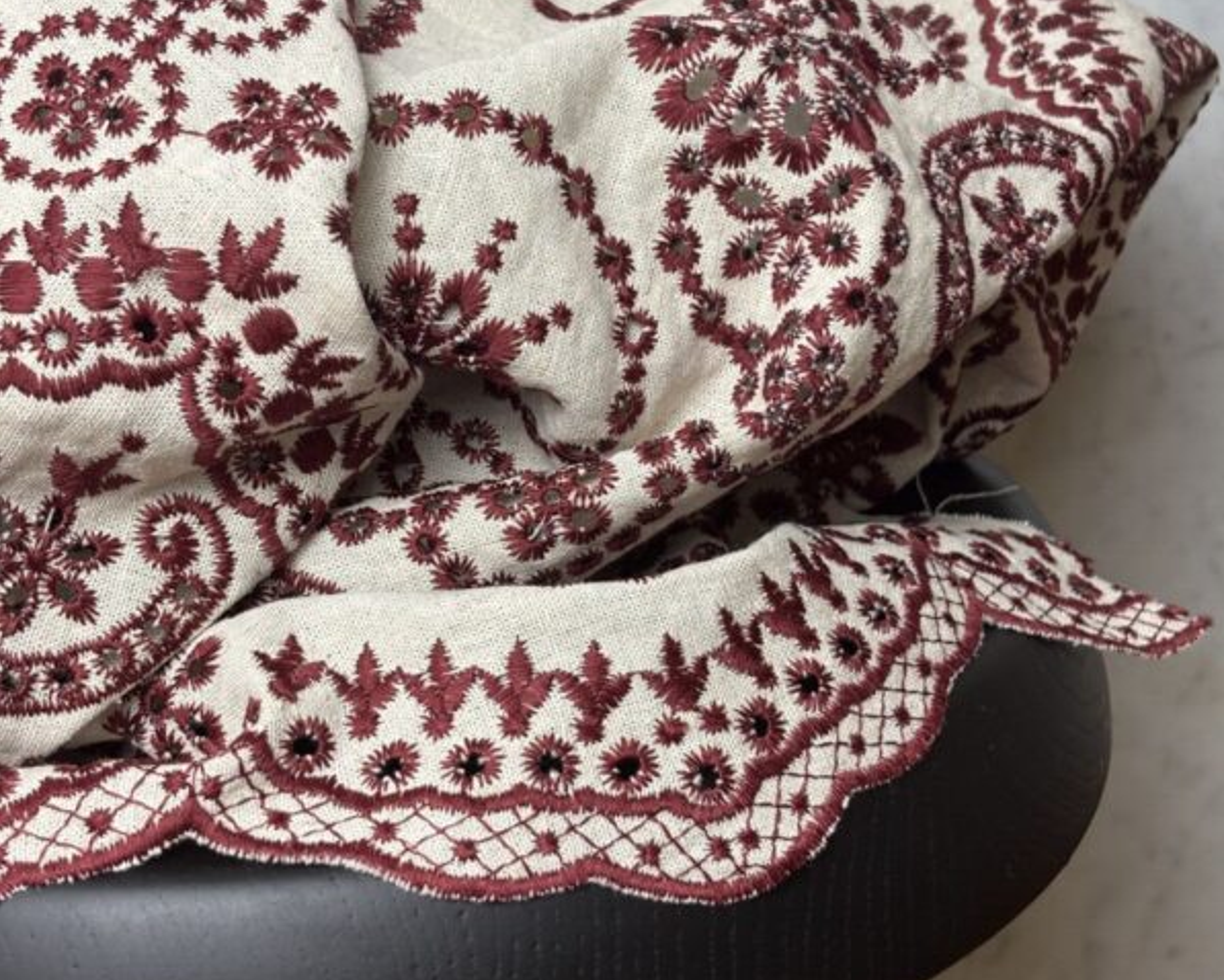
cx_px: 613
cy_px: 377
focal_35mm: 68
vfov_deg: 22.4
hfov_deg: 27.9
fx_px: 2464
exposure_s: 1/93
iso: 50
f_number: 1.6
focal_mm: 5.96
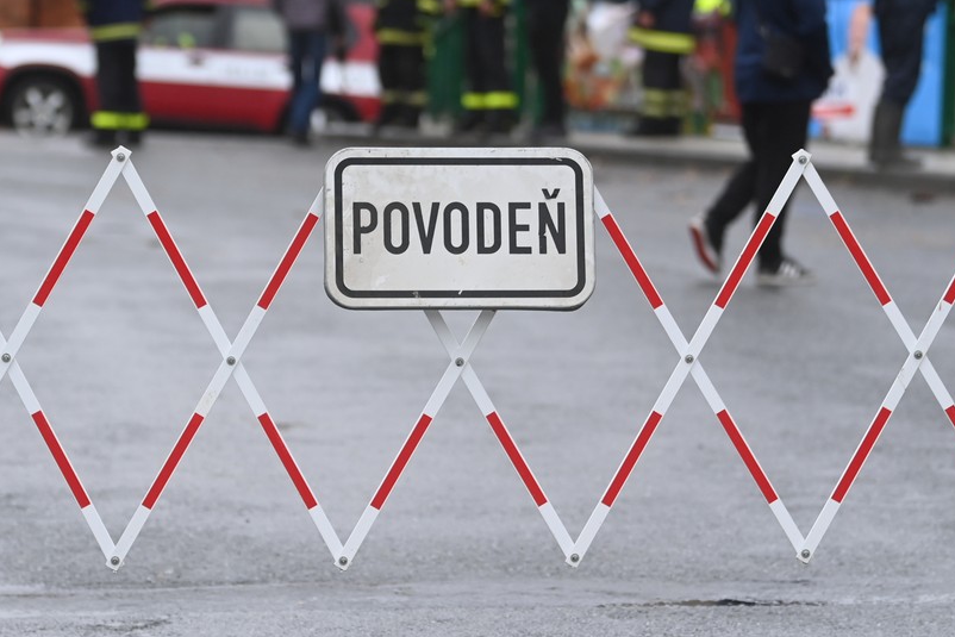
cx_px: 451
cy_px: 279
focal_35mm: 178
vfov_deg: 7.7
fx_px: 4722
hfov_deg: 11.5
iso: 360
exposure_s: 1/320
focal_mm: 102
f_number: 2.8
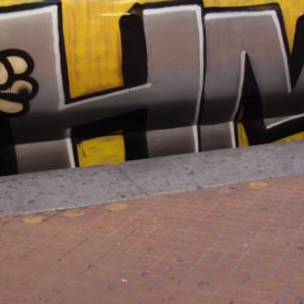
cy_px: 124
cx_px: 192
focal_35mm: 66
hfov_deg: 26.0
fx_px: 656
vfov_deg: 26.1
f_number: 2
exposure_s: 1/20
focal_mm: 8.99
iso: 200
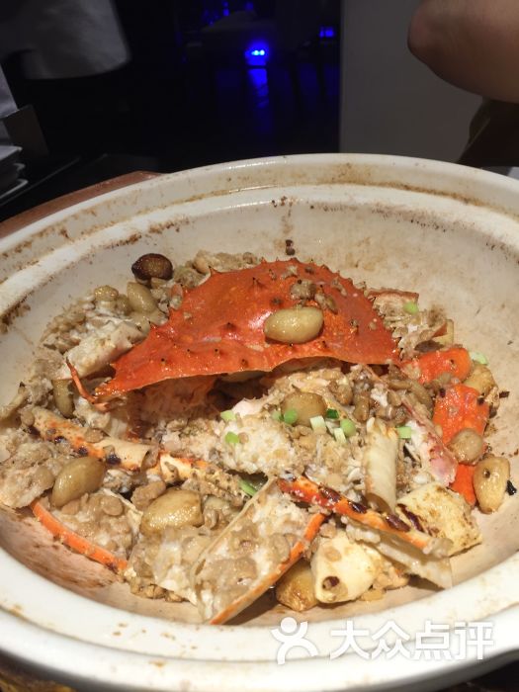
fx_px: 580
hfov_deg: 48.2
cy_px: 346
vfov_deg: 61.7
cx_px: 260
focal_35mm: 29
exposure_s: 1/50
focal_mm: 4.15
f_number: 2.2
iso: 40
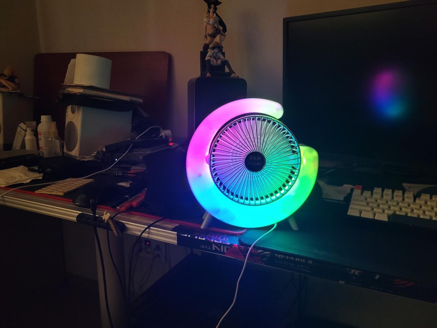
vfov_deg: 53.1
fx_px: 328
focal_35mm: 26
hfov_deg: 67.3
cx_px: 218
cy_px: 164
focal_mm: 5.4
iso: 500
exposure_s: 1/40
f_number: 1.8
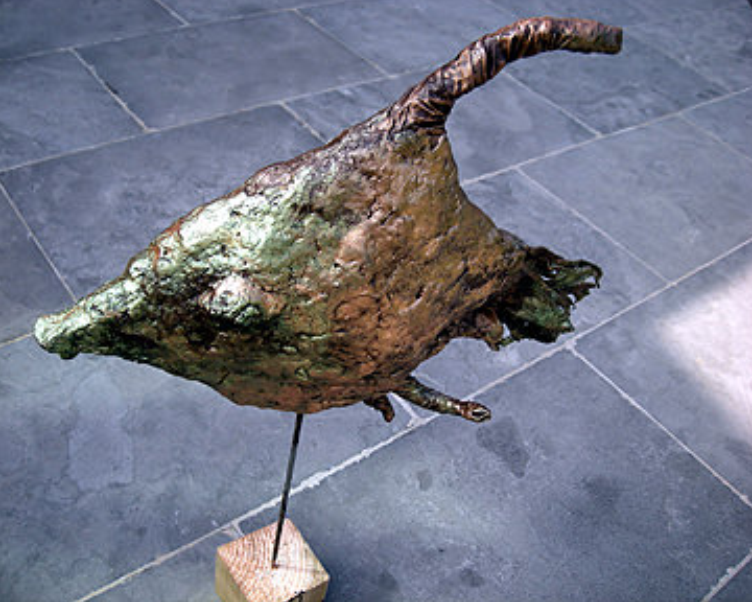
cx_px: 351
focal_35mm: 37
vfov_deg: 40.1
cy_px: 298
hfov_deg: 49.0
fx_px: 823
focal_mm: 5.7
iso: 64
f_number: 2.8
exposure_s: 1/402
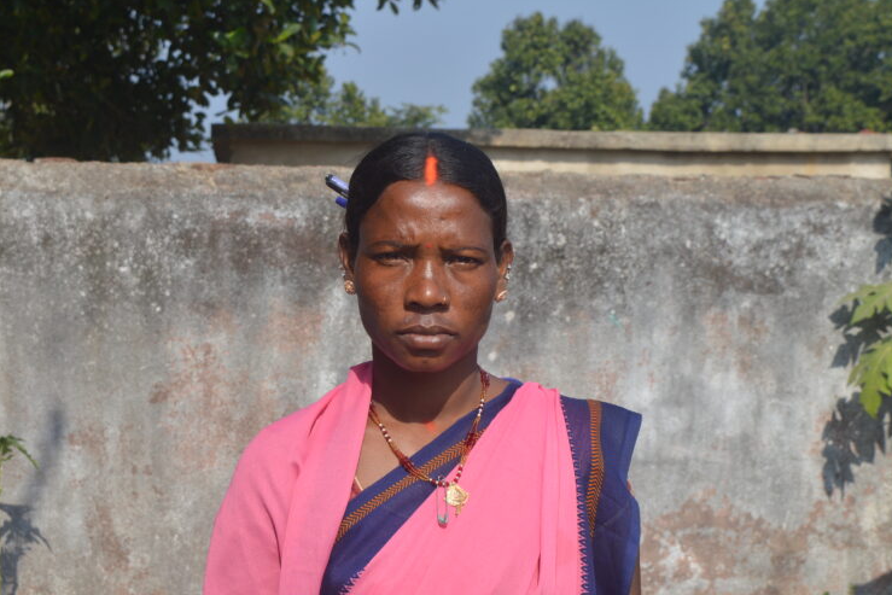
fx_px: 1801
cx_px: 461
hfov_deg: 27.8
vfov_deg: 18.7
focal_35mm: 73
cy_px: 378
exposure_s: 1/400
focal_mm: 35
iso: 100
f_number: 9
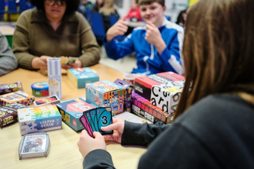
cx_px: 127
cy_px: 84
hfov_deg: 54.4
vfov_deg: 37.9
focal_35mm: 35
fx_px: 247
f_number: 1.4
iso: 2000
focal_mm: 23
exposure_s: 1/250
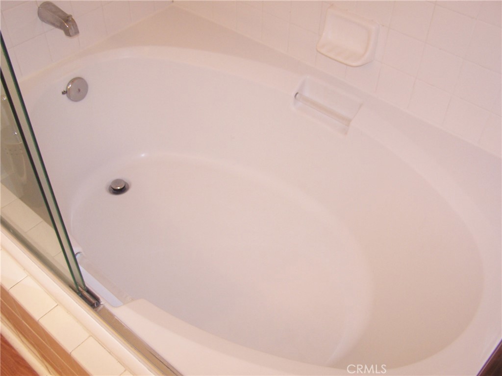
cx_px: 251
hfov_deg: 49.0
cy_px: 188
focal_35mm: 38
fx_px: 551
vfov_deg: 37.7
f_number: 2.8
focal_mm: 6.3
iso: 140
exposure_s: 1/60
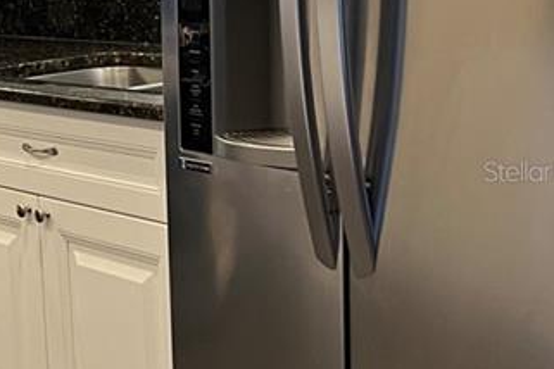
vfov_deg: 13.6
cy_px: 171
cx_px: -171
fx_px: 1554
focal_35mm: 101
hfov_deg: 18.7
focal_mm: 5.7
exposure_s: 1/60
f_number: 1.5
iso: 125
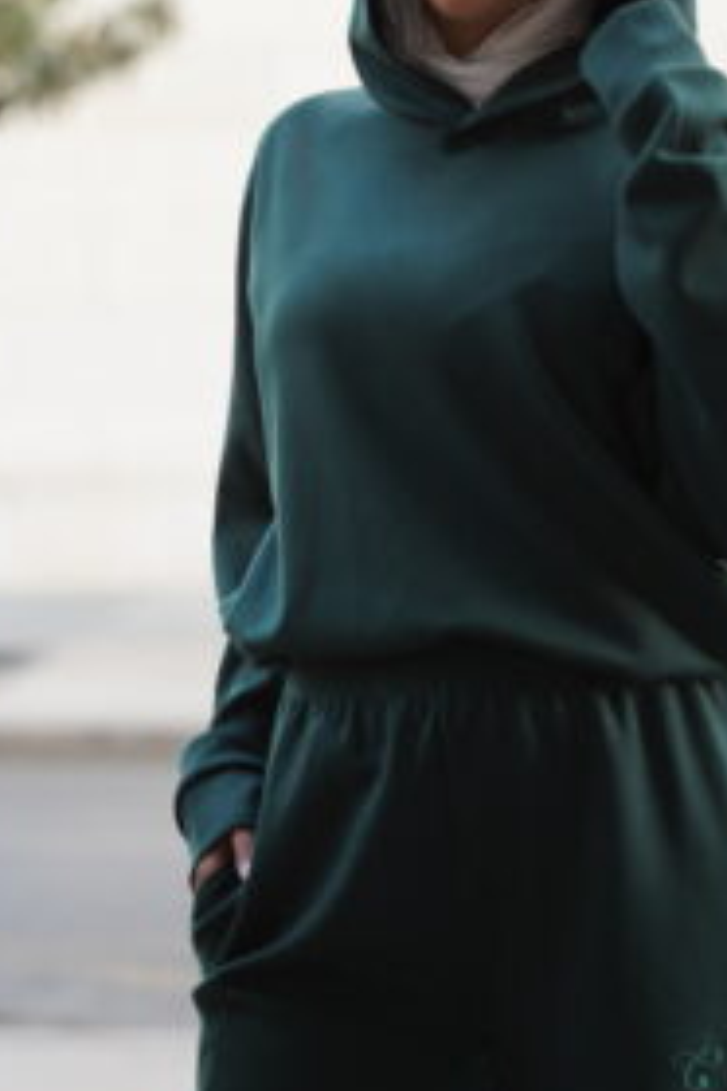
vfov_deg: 13.4
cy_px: 528
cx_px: 473
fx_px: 4634
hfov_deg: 9.0
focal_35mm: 153
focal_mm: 95
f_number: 3.5
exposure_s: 1/20
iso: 100
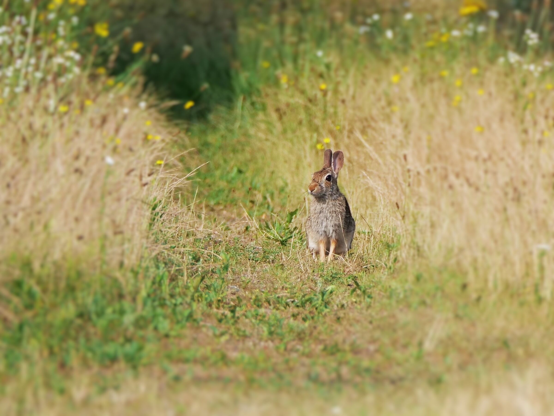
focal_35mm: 472
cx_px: 277
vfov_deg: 3.2
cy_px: 208
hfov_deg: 4.2
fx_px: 7555
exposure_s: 1/1600
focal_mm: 236
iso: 320
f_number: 5.3
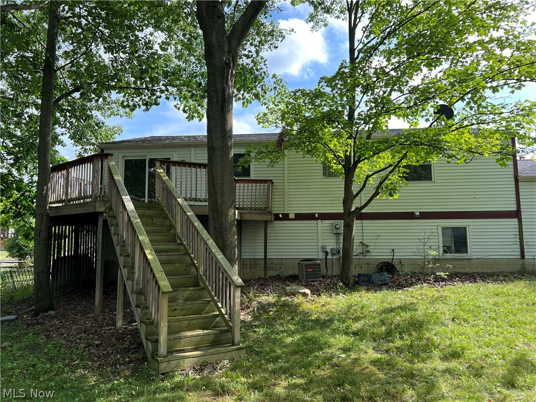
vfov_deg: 53.1
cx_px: 268
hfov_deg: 67.3
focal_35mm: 26
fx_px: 403
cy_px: 201
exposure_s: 1/982
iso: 50
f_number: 1.5
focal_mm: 5.7
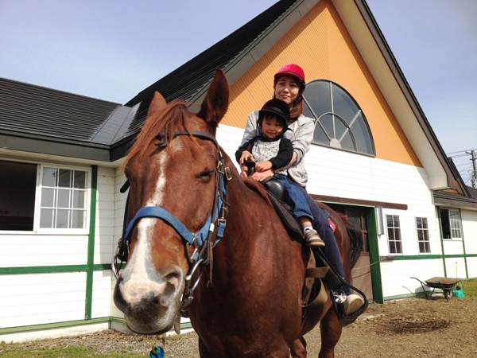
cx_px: 238
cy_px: 179
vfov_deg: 42.9
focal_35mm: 33
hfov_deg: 55.4
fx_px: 455
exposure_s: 1/2169
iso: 50
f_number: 2.4
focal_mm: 4.12
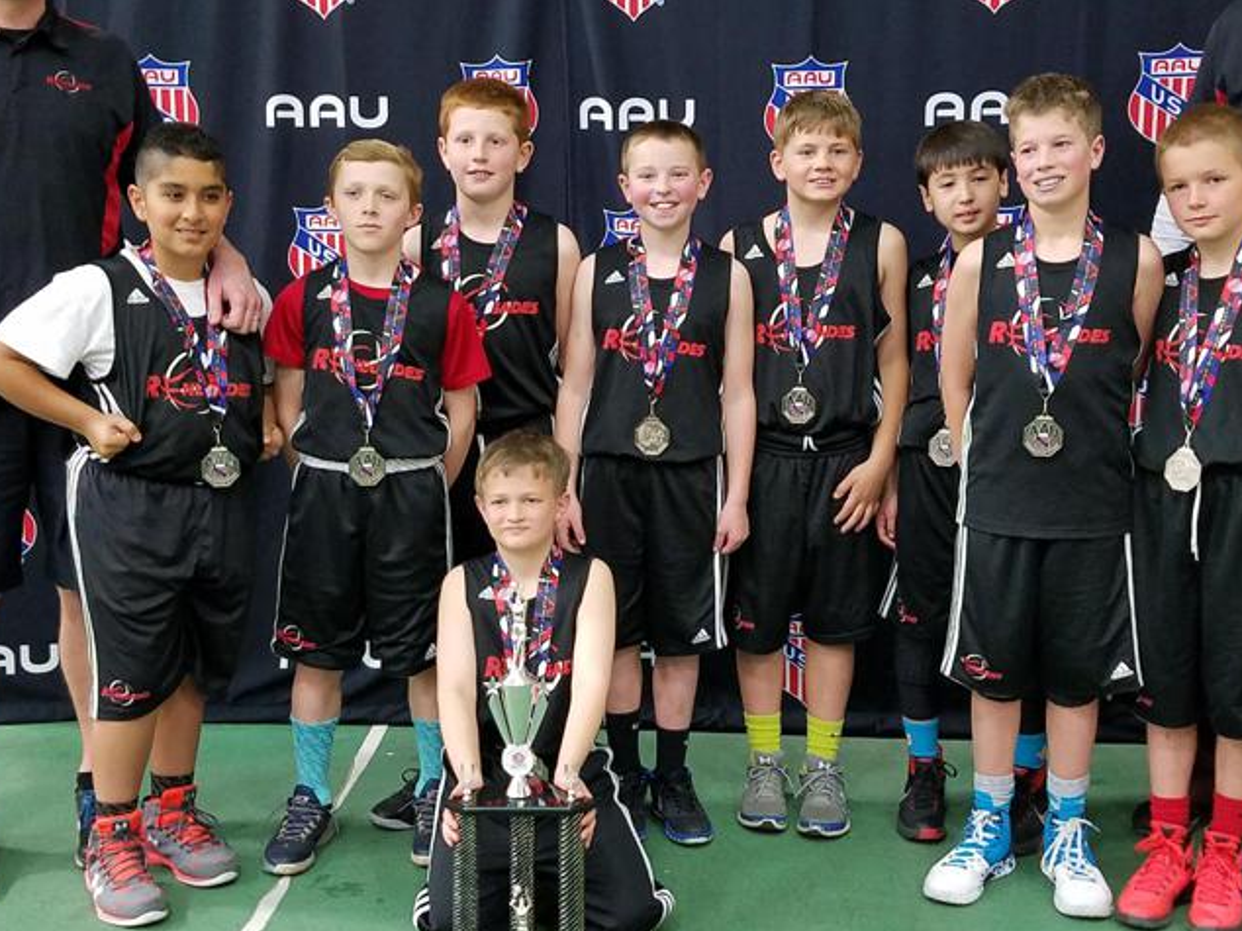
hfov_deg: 44.8
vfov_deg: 34.3
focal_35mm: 42
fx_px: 1506
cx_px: 633
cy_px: 435
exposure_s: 1/17
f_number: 1.7
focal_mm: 4.2
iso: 200
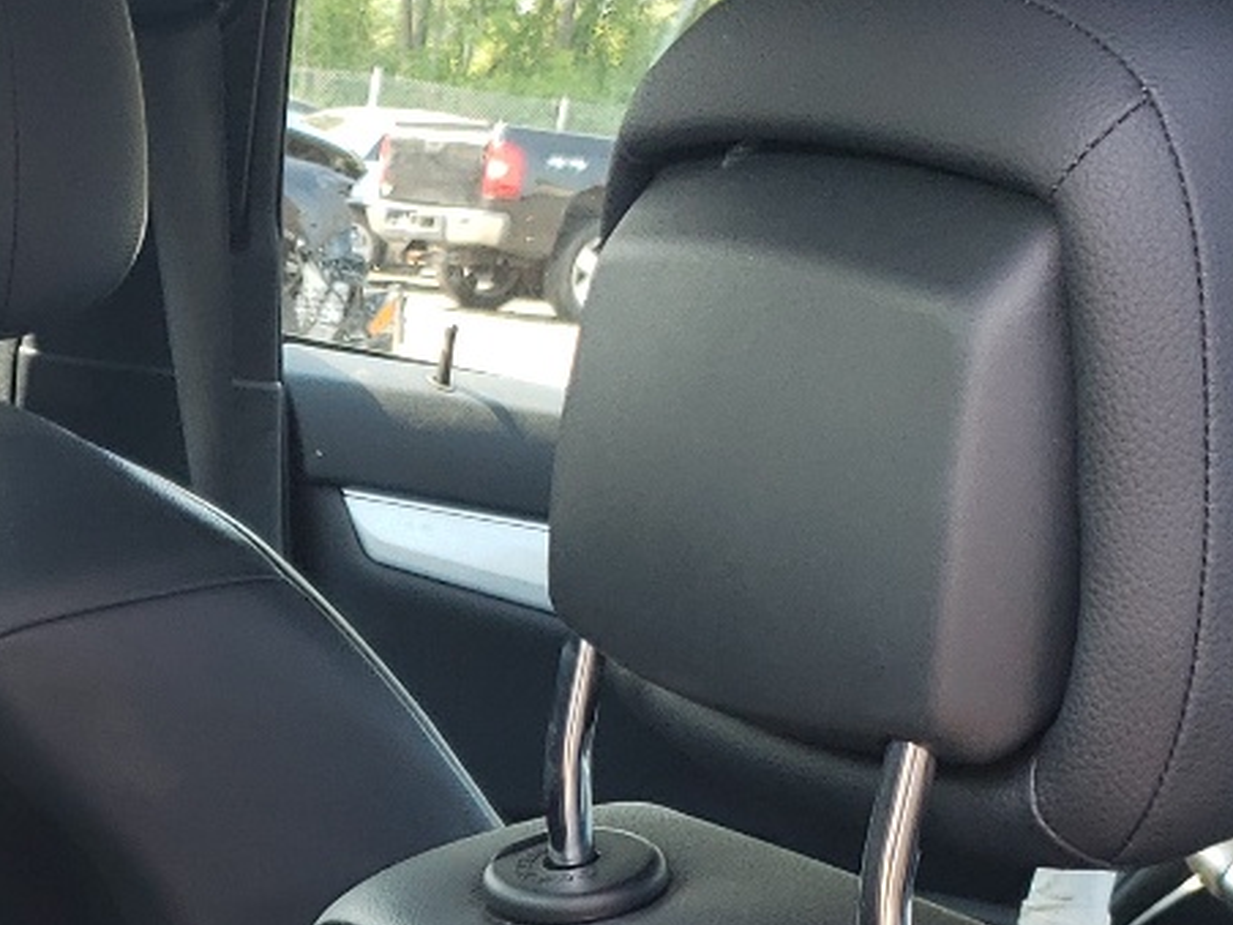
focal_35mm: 92
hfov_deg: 20.0
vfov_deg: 14.8
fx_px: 3277
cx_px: -248
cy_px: 1441
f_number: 1.5
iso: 50
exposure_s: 1/120
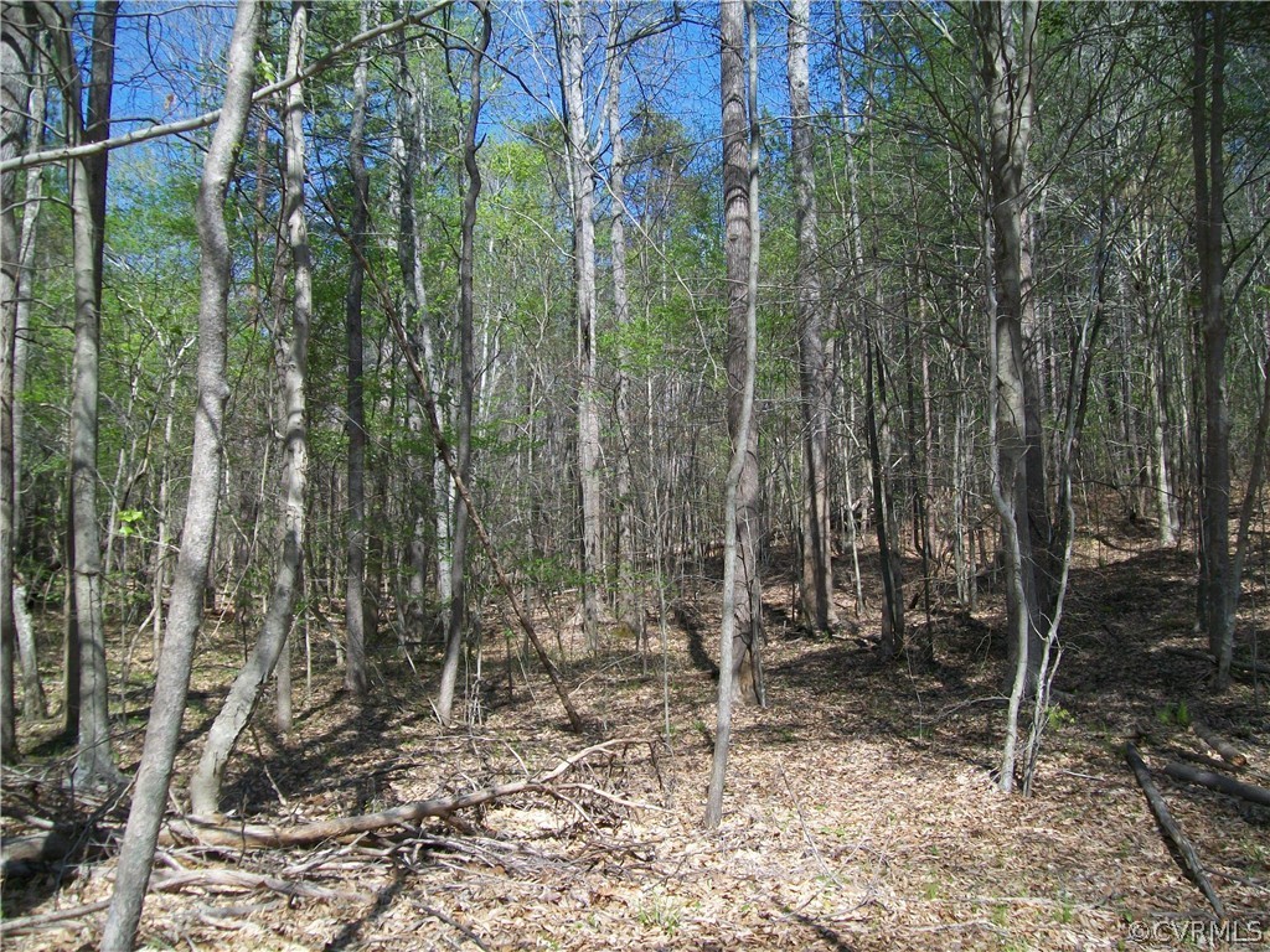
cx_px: 635
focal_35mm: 34
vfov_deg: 41.8
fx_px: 1247
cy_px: 476
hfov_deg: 54.0
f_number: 2.7
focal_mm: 6.1
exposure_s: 1/640
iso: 64
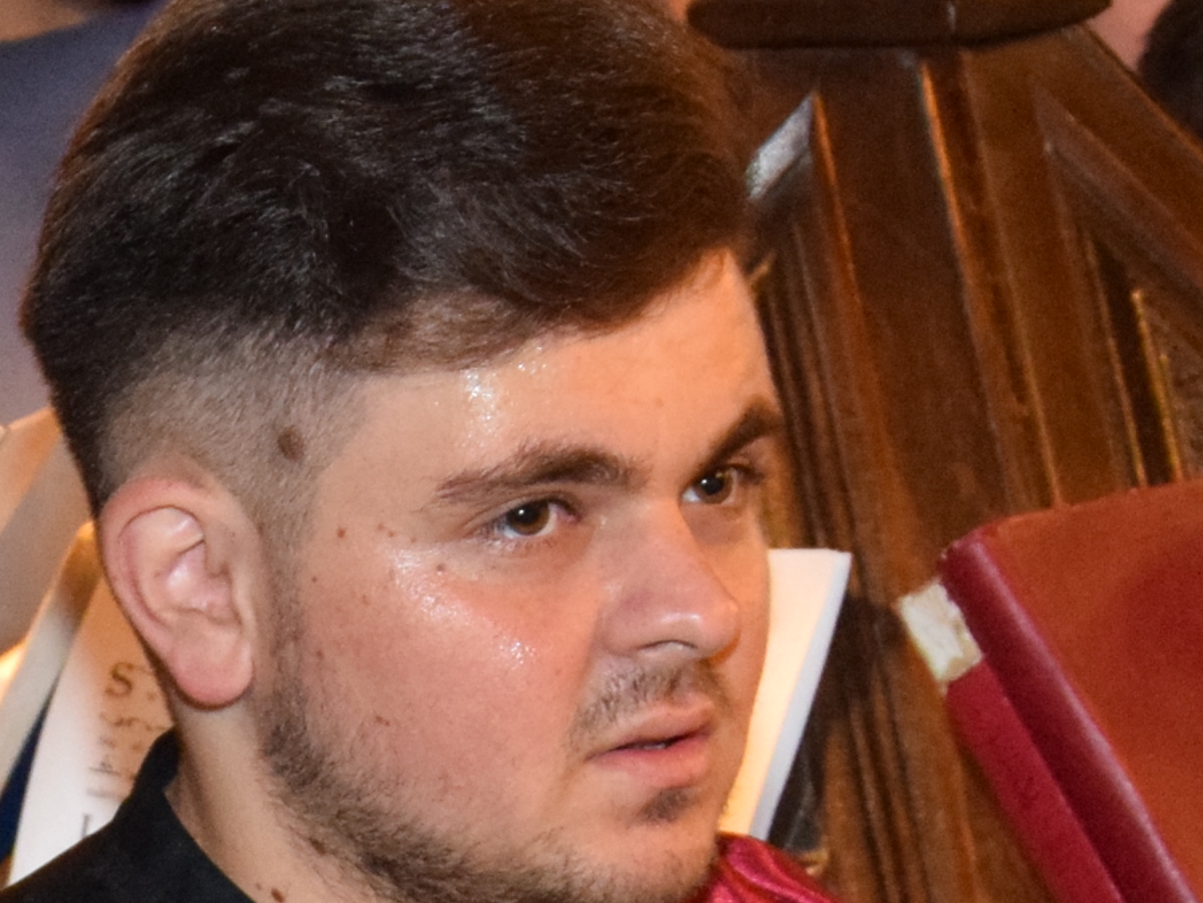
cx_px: -512
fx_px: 7542
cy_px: 1326
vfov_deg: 6.8
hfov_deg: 8.9
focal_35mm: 217
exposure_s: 1/50
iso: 2000
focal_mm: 30
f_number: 4.2
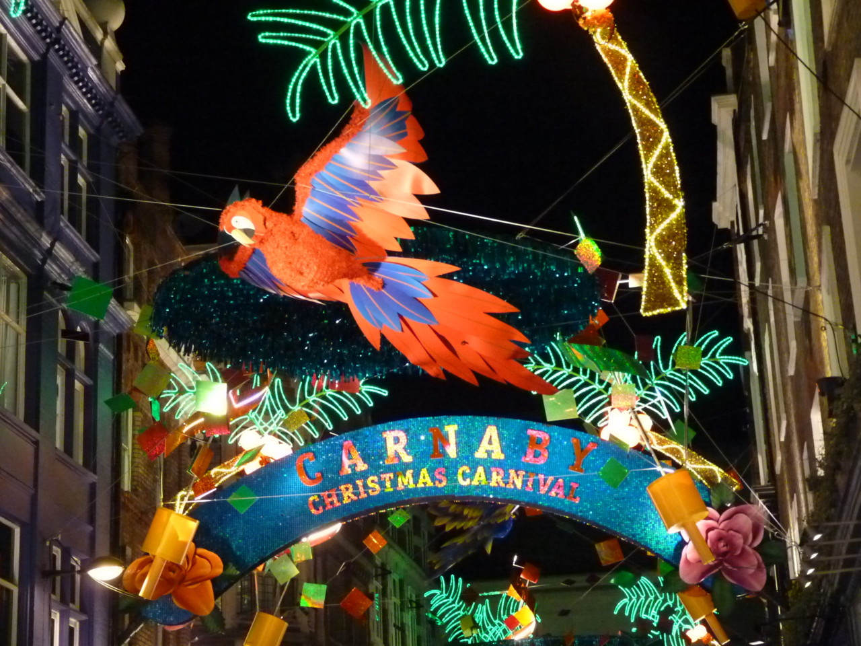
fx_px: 1940
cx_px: 430
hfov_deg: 25.0
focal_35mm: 78
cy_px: 323
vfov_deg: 18.9
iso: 800
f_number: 3.4
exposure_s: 1/40
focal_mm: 13.8
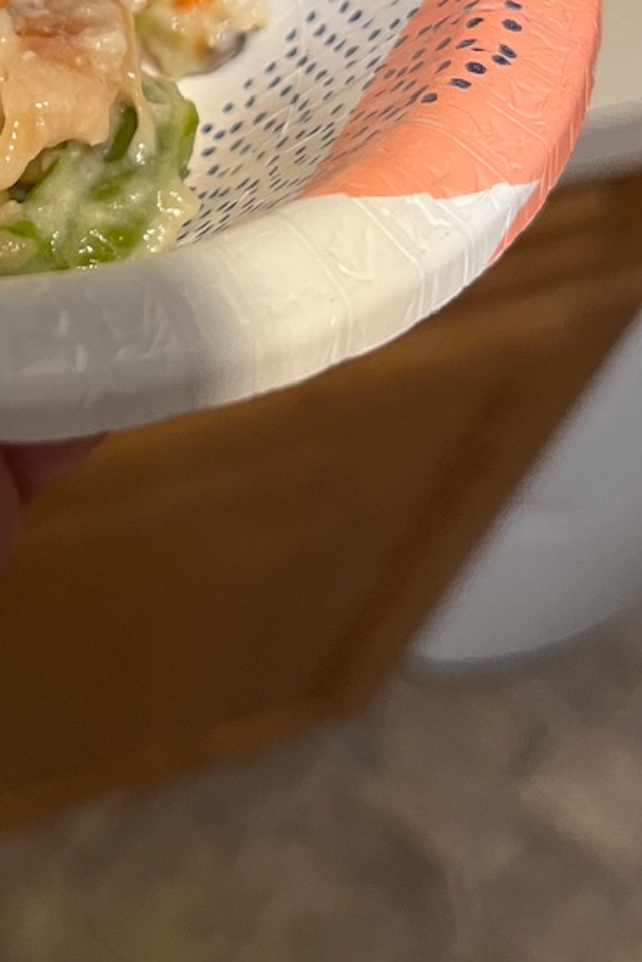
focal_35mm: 63
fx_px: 1685
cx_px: -153
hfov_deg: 20.1
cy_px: 16
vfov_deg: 29.9
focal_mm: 5.1
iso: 250
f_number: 1.6
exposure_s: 1/60
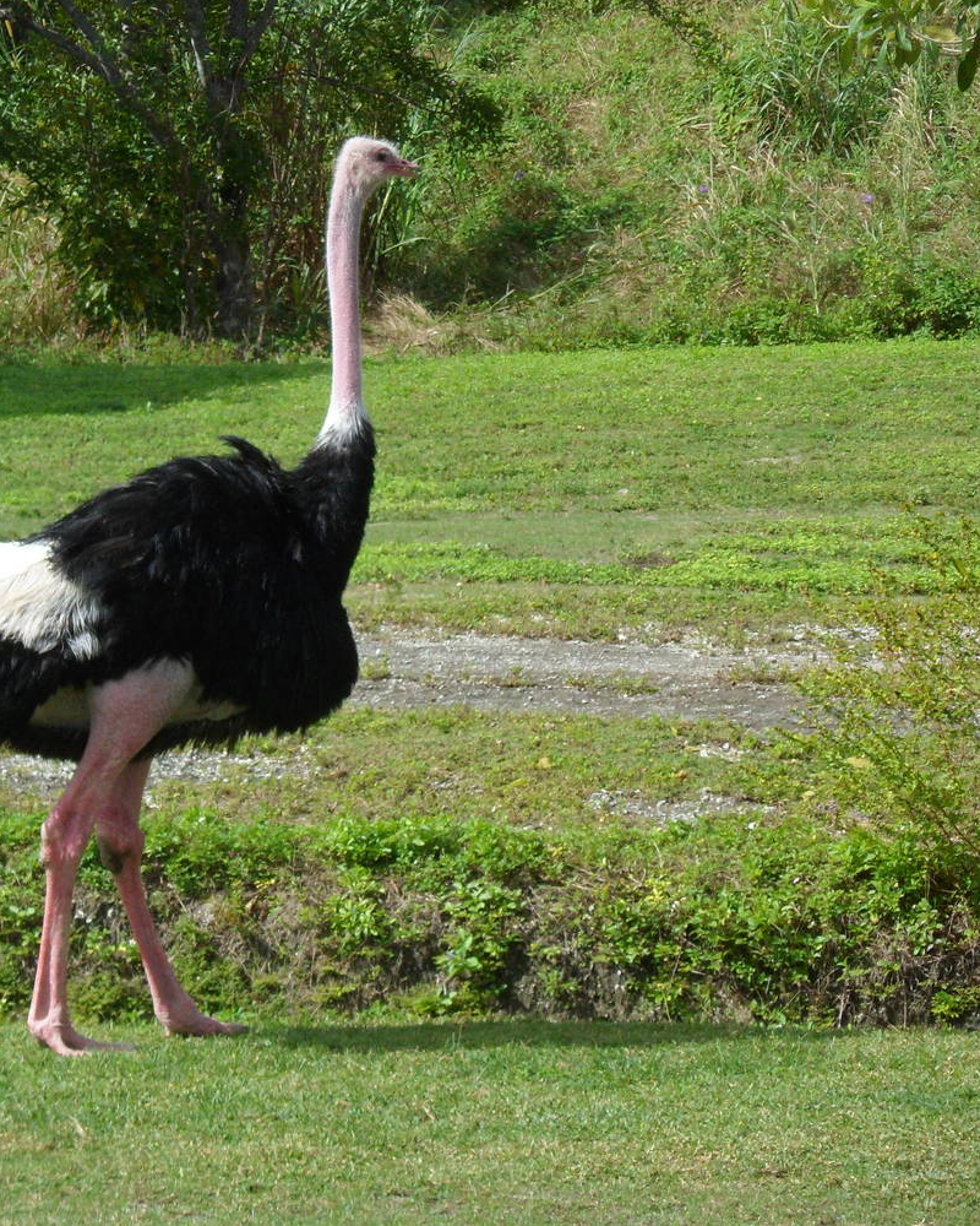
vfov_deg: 6.2
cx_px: 219
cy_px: 532
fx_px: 11384
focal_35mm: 314
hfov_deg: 4.9
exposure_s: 1/500
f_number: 5.6
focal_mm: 36.2
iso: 80
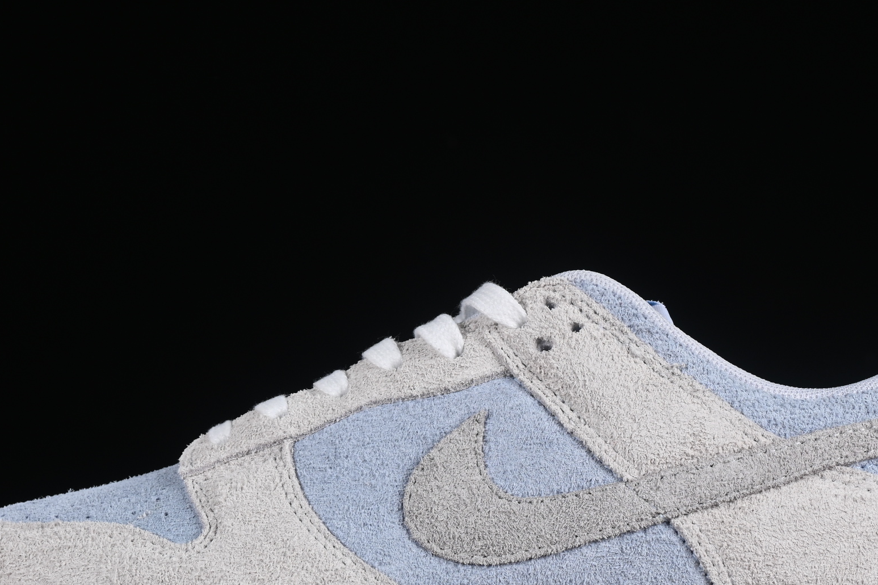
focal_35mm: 135
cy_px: 393
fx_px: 3292
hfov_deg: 15.2
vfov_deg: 10.1
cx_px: 475
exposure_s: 1/80
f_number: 8
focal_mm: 50
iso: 160
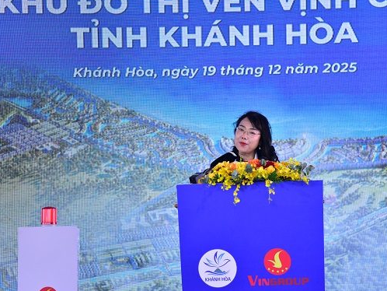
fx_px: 1555
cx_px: 181
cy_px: 151
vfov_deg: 10.7
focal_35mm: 139
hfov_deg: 14.2
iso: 3200
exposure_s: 1/640
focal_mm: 120
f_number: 10
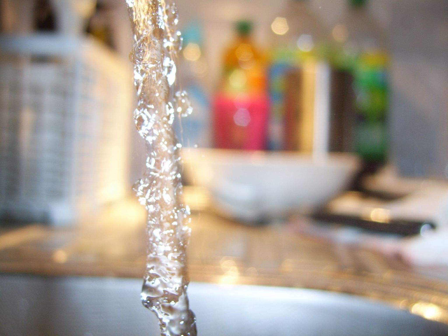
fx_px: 492
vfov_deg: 37.7
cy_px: 168
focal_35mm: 38
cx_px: 224
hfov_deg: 49.0
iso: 100
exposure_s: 1/30
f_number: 2.8
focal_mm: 7.8
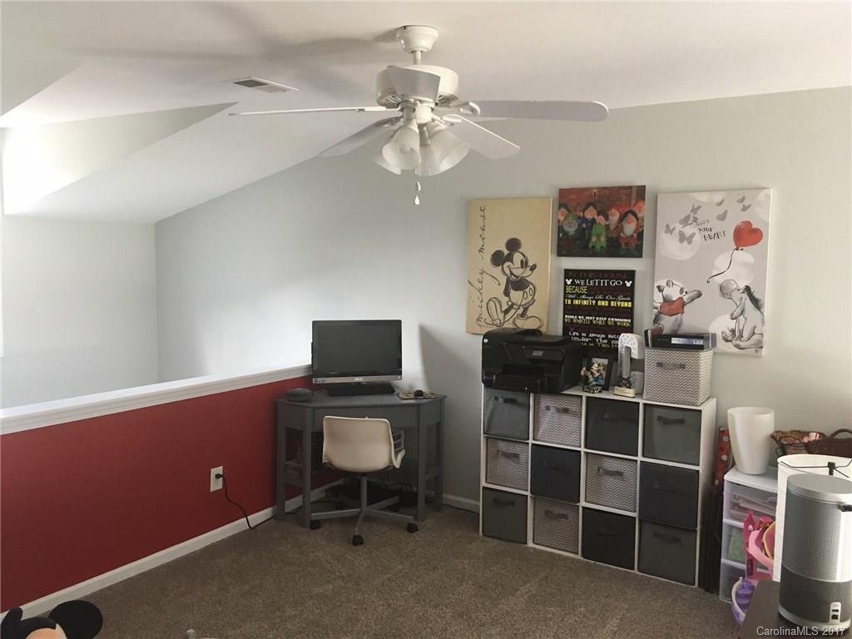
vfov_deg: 48.2
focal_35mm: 29
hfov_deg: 61.7
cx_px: 426
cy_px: 320
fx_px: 714
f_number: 2.2
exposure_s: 1/30
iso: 100
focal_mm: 4.15
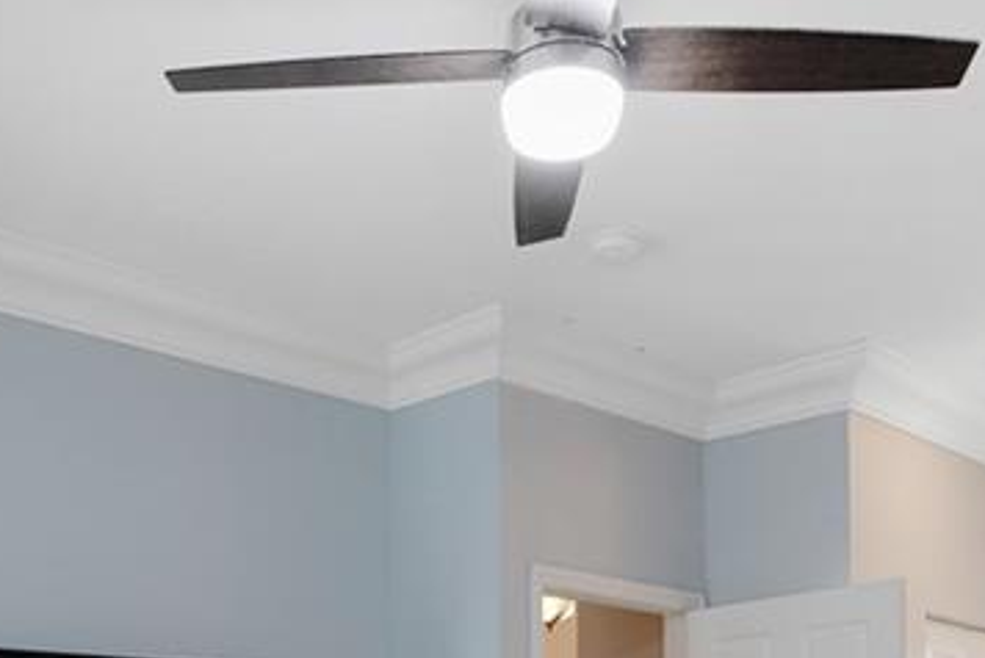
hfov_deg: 42.3
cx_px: 357
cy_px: 811
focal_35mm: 46
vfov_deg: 25.9
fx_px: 1260
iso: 2000
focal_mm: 16
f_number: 8
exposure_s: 1/40
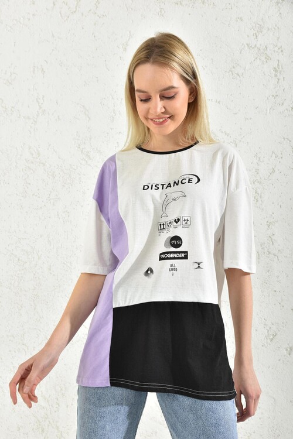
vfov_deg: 44.5
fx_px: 537
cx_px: 146
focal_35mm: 44
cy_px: 220
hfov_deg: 30.5
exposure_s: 1/160
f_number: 7.1
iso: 100
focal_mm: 44
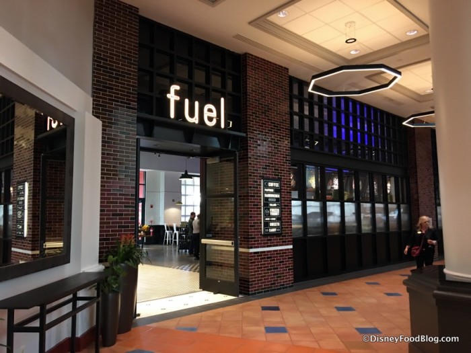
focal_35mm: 29
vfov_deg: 48.2
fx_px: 395
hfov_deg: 61.7
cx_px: 236
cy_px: 176
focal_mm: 4.15
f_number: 2.2
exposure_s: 1/10
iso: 80
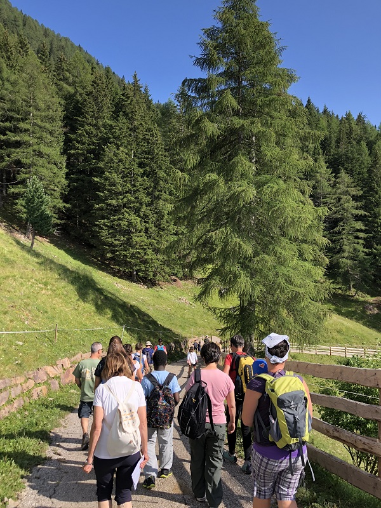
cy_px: 254
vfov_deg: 63.4
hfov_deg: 49.7
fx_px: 411
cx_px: 190
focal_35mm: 28
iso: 20
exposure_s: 1/774
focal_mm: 3.99
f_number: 1.8
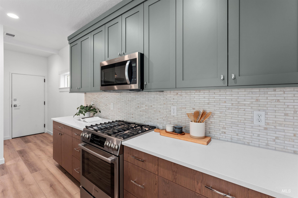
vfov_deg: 74.4
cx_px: 149
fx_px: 131
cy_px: 99
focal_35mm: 16
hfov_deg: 97.5
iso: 640
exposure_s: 1/6
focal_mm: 15.8
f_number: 13
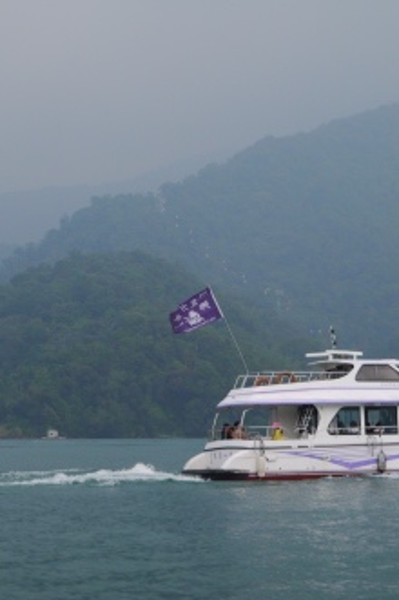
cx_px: 232
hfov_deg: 14.7
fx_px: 1549
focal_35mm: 93
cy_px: 299
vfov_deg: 21.9
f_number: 9
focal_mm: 33
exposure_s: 1/320
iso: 160
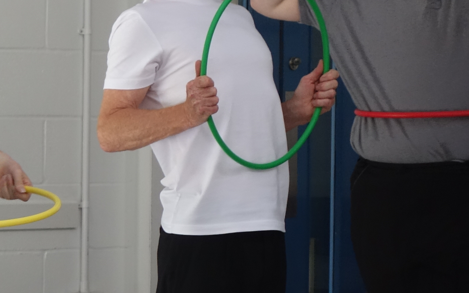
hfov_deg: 8.8
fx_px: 3004
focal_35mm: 235
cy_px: 263
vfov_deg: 5.6
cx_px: -185
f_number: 4
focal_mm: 25.32
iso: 500
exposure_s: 1/100
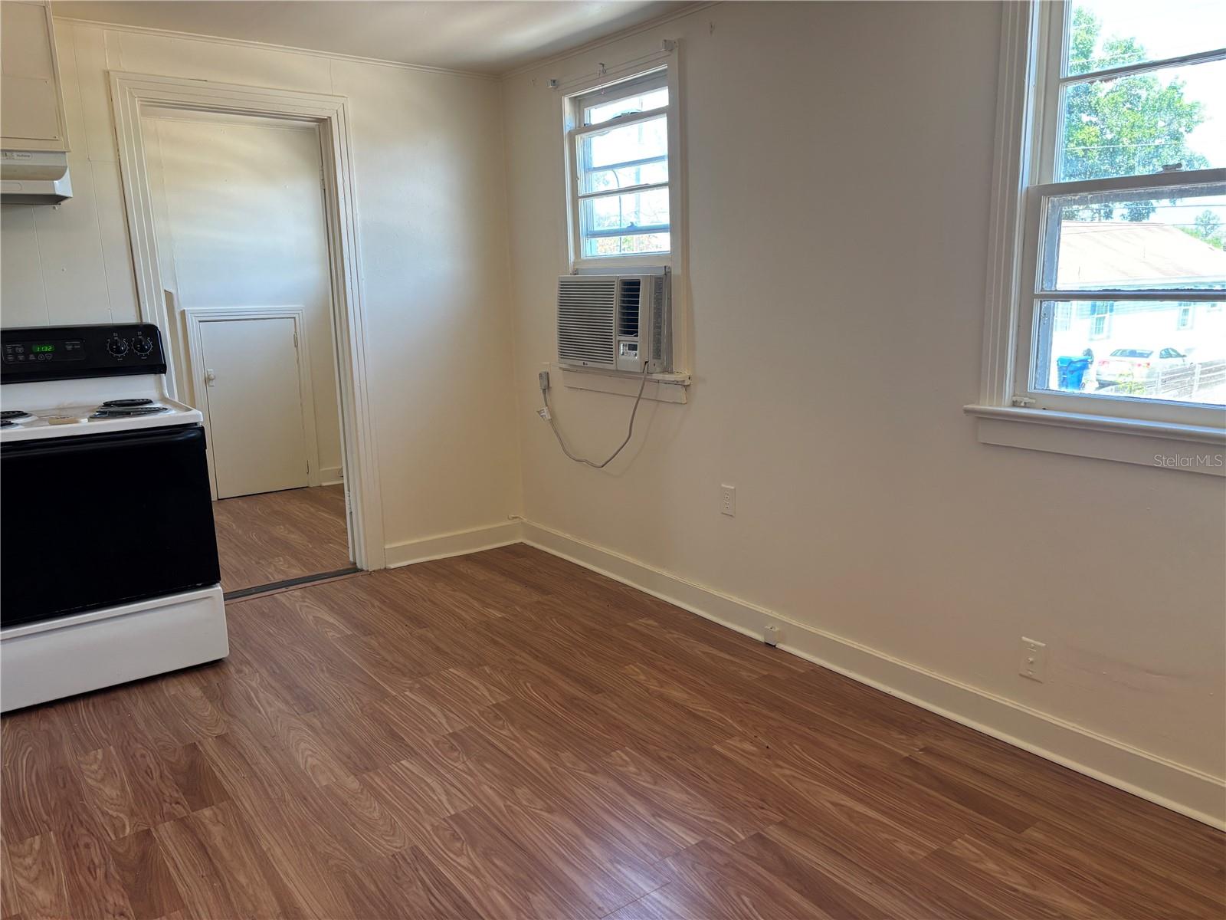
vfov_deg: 53.1
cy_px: 460
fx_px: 921
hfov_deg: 67.3
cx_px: 613
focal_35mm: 26
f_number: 1.6
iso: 125
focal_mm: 5.96
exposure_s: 1/120
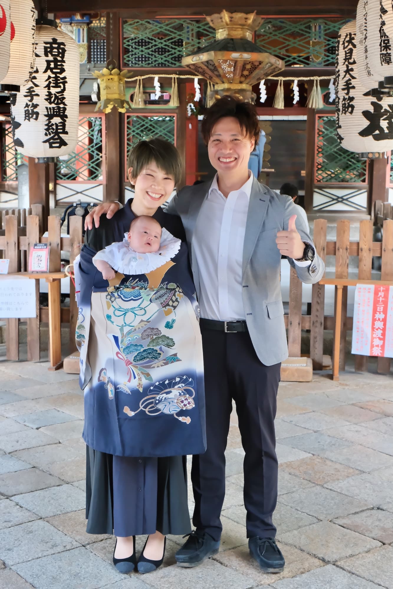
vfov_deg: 41.1
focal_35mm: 48
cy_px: 294
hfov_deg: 28.1
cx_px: 196
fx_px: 786
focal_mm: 32
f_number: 6.3
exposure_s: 1/250
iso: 3200
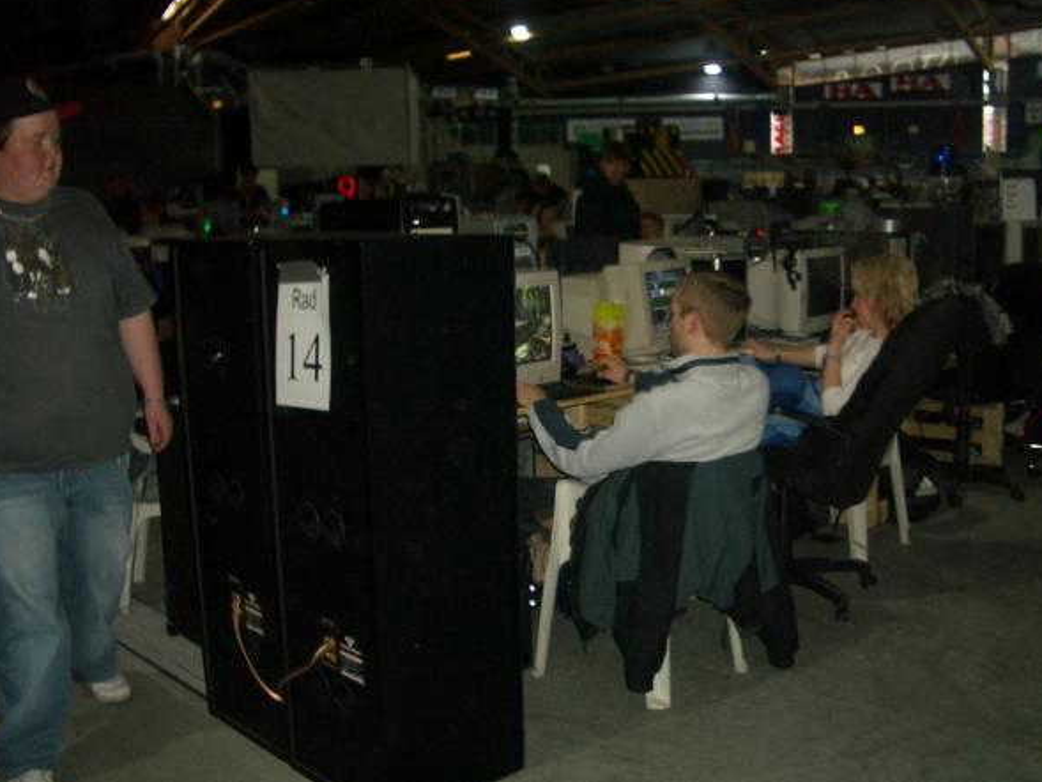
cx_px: 529
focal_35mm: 38
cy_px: 370
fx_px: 1144
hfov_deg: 49.0
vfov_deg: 37.7
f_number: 2.6
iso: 100
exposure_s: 1/60
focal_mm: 5.8
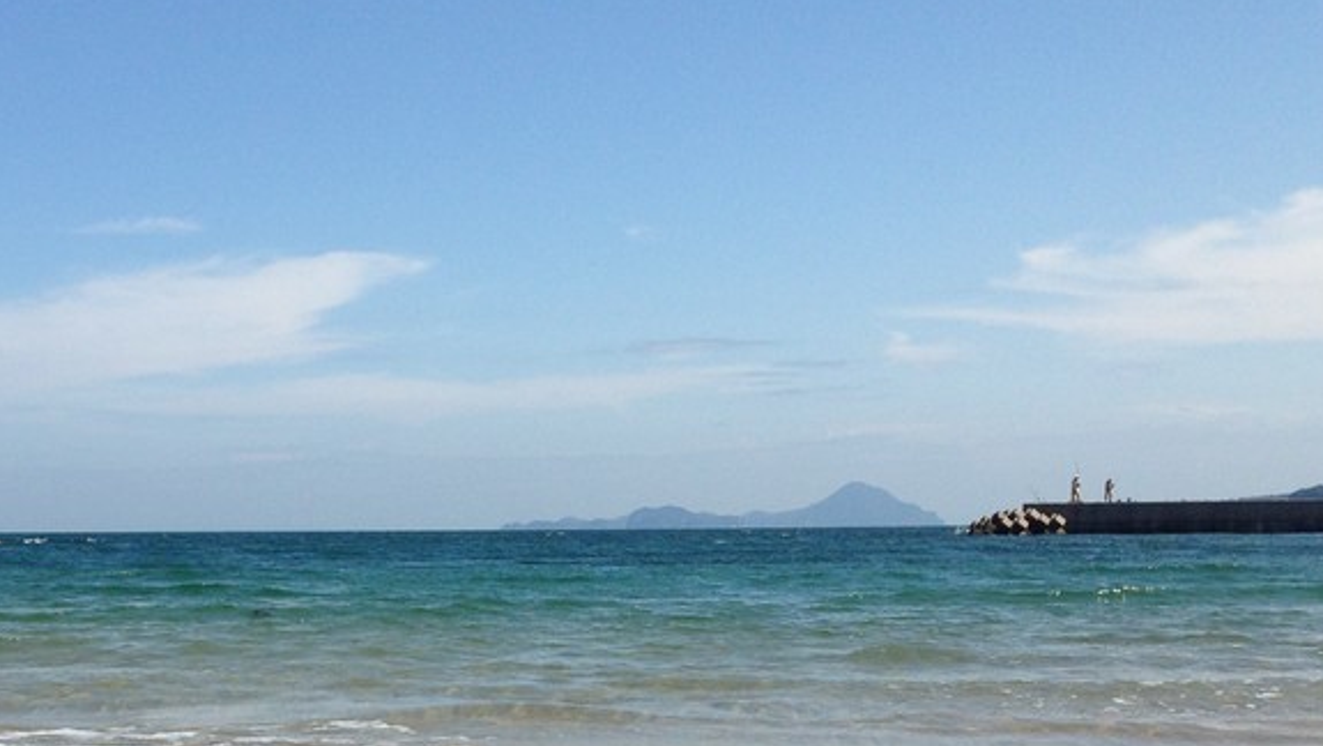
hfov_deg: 31.7
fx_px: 2246
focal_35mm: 64
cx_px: 202
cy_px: 792
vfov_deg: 18.2
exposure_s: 1/2169
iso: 50
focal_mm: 4.12
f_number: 2.4
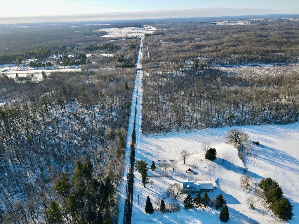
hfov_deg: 71.6
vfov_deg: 56.8
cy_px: 112
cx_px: 150
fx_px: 207
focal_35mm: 24
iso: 100
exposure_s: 1/500
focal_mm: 4.5
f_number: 2.8
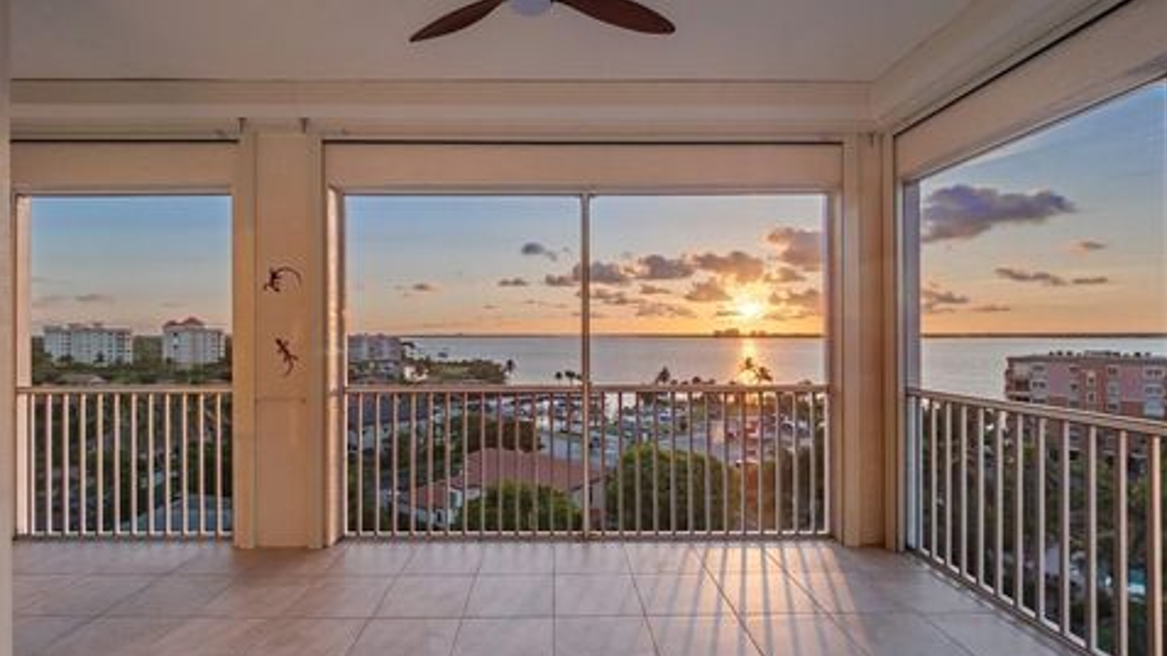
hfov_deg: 99.4
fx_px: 495
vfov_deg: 67.0
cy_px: 341
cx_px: 565
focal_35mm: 16
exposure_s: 1/40
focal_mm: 7
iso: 200
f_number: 7.1
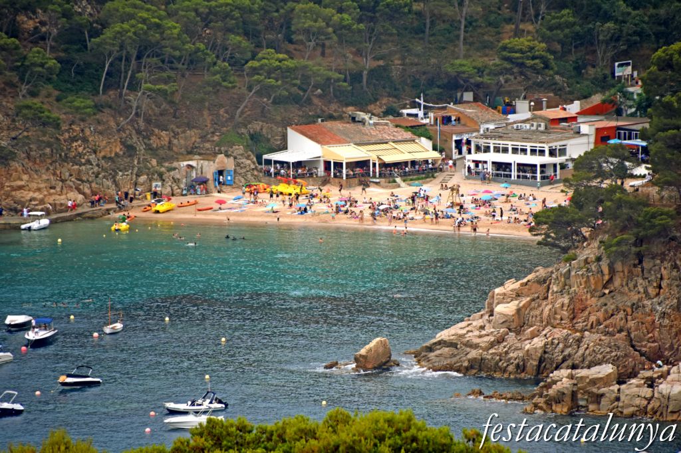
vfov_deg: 3.1
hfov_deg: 4.6
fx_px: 8509
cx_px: 340
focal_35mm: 450
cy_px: 226
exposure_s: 1/500
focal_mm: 300
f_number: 6.3
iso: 400
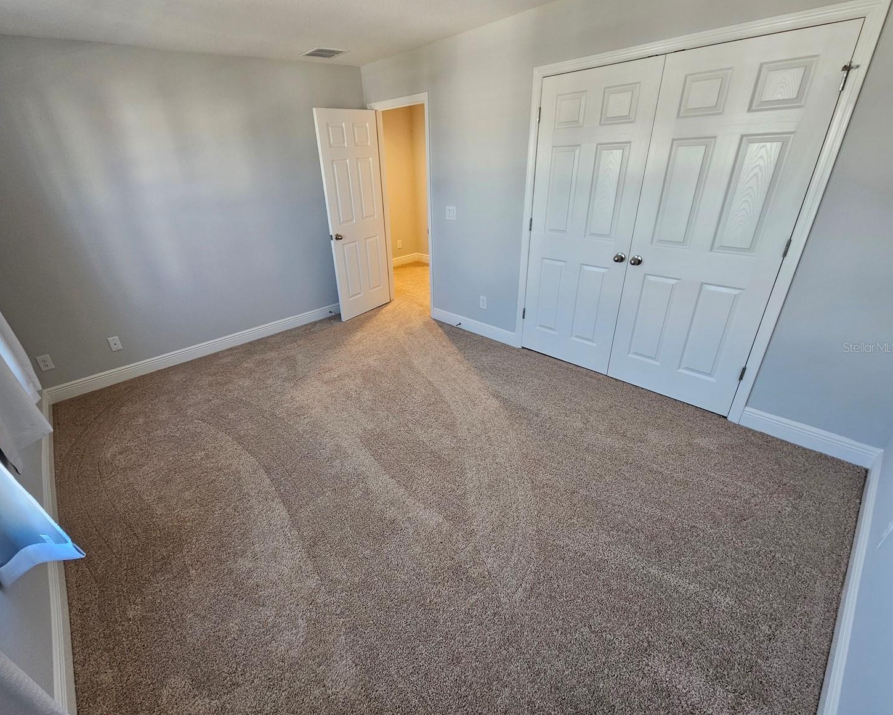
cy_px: 347
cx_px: 408
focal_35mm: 14
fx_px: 370
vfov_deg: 88.0
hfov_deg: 100.5
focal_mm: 2.2
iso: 200
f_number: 2.2
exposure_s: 1/60
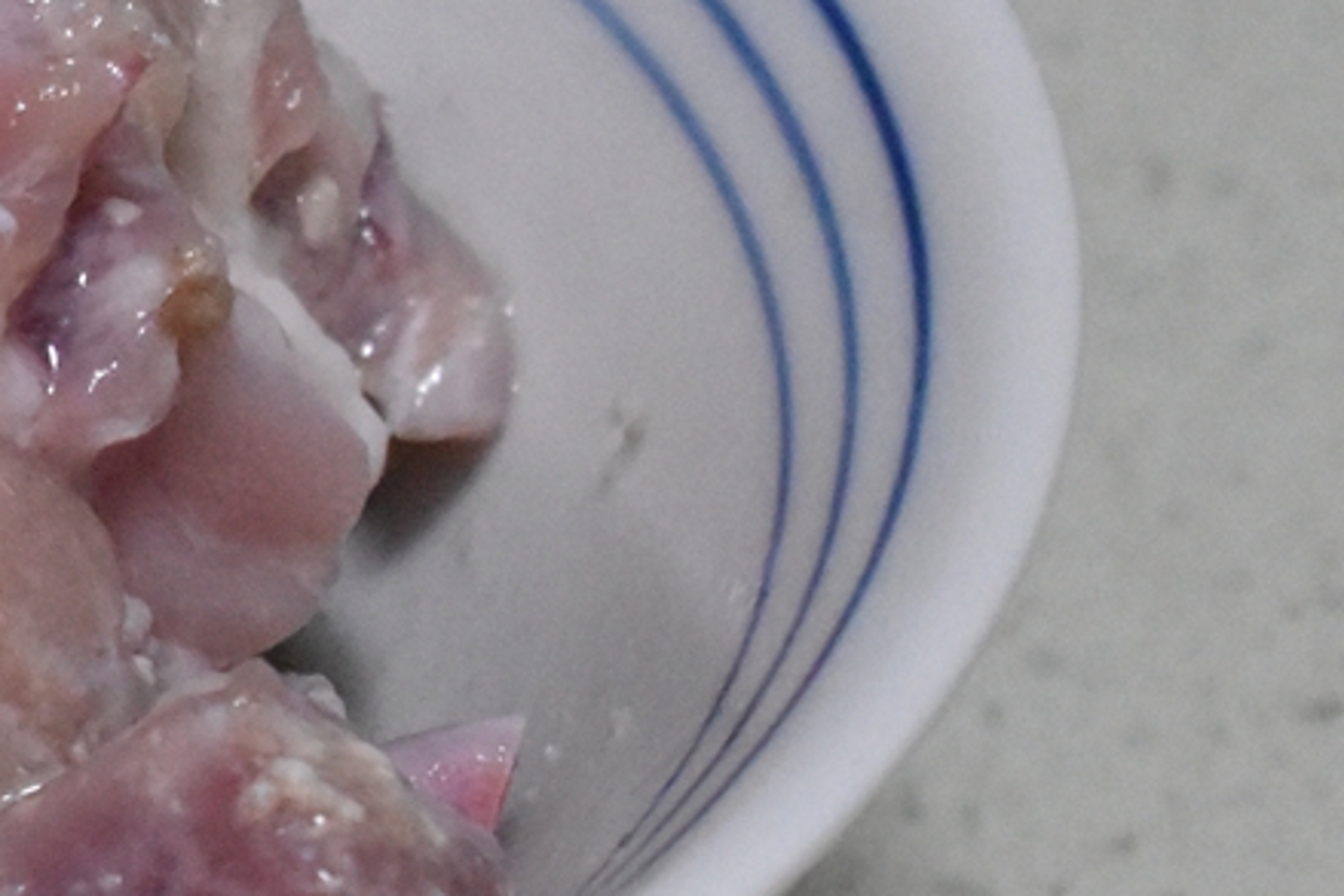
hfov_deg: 6.0
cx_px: -964
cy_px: 465
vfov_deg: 4.1
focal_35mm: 338
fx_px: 12624
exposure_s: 1/100
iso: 5000
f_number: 5.6
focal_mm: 55
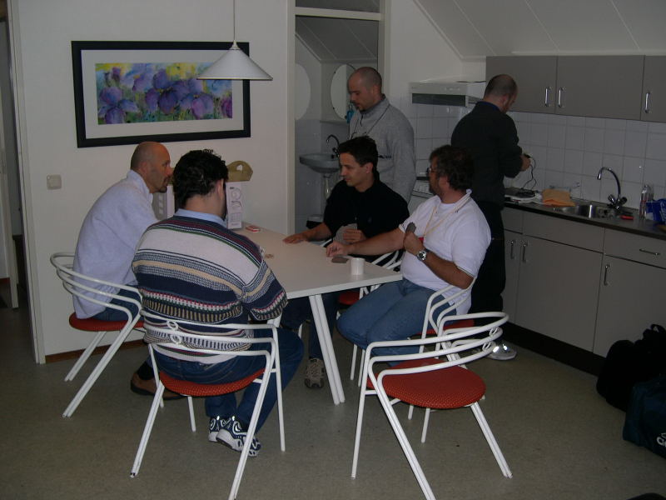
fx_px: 731
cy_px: 250
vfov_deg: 37.7
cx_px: 333
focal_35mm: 38
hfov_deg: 49.0
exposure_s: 1/60
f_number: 2.8
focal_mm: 8
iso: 105
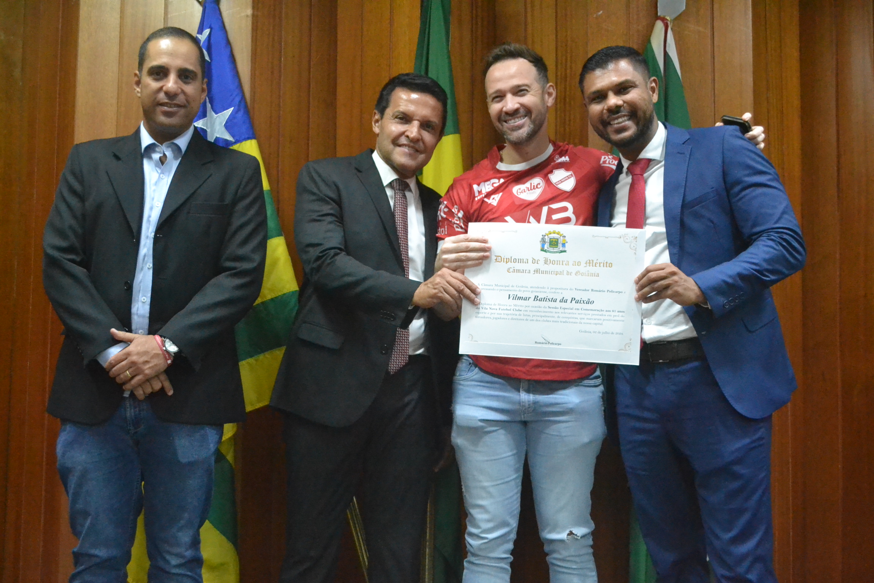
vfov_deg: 29.9
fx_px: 1092
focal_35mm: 45
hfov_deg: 43.6
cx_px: 437
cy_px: 292
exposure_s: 1/80
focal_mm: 30
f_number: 5
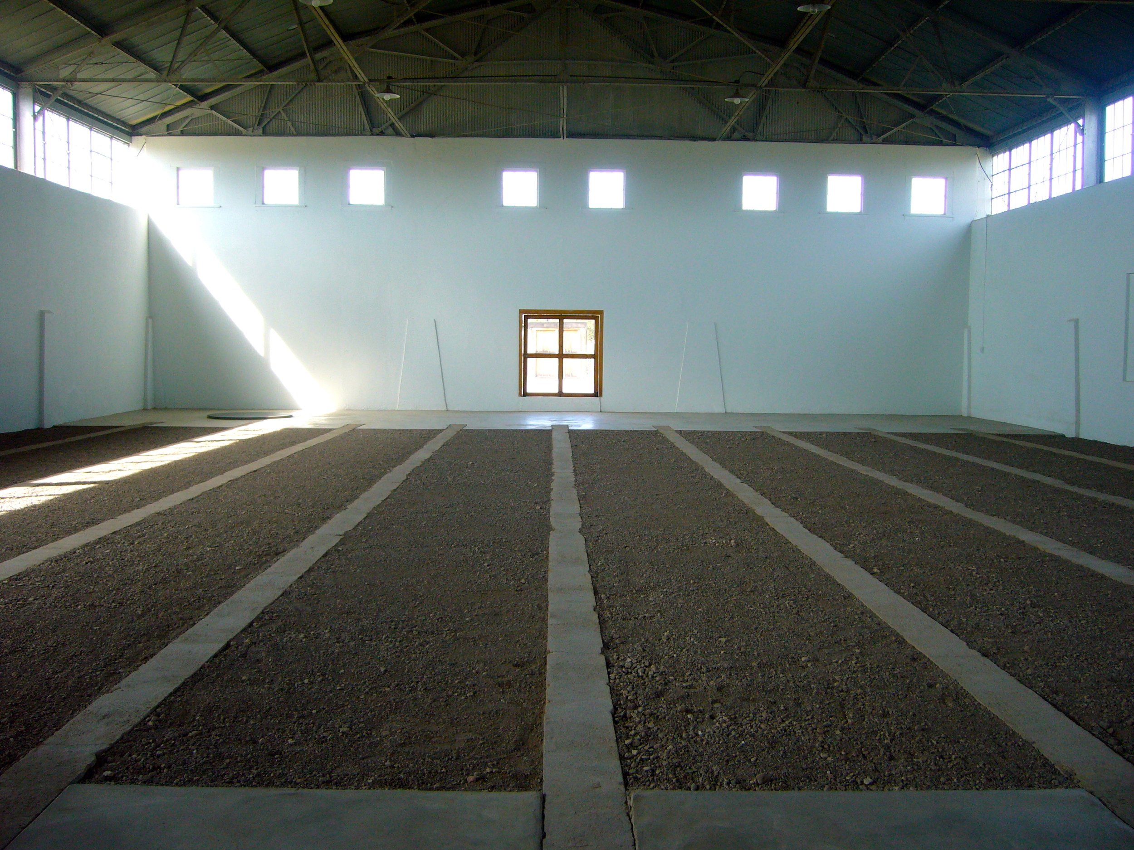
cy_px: 425
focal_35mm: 35
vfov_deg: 40.7
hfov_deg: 52.6
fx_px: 1147
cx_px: 567
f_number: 2.8
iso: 100
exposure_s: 1/125
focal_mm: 5.8
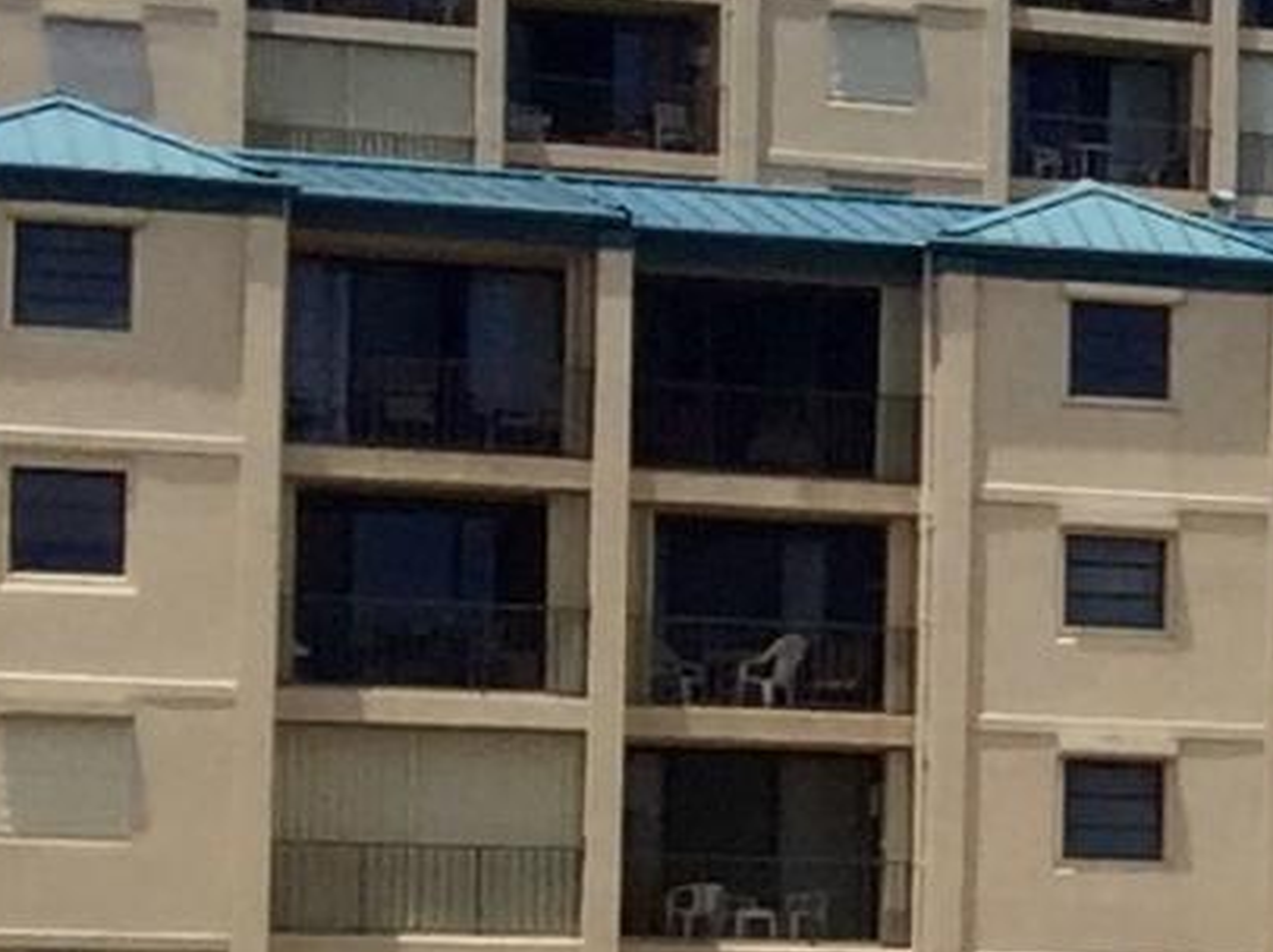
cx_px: 4017
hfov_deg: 7.8
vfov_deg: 6.9
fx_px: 7900
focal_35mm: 215
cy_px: 1103
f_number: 2.2
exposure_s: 1/3968
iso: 32
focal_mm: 4.15
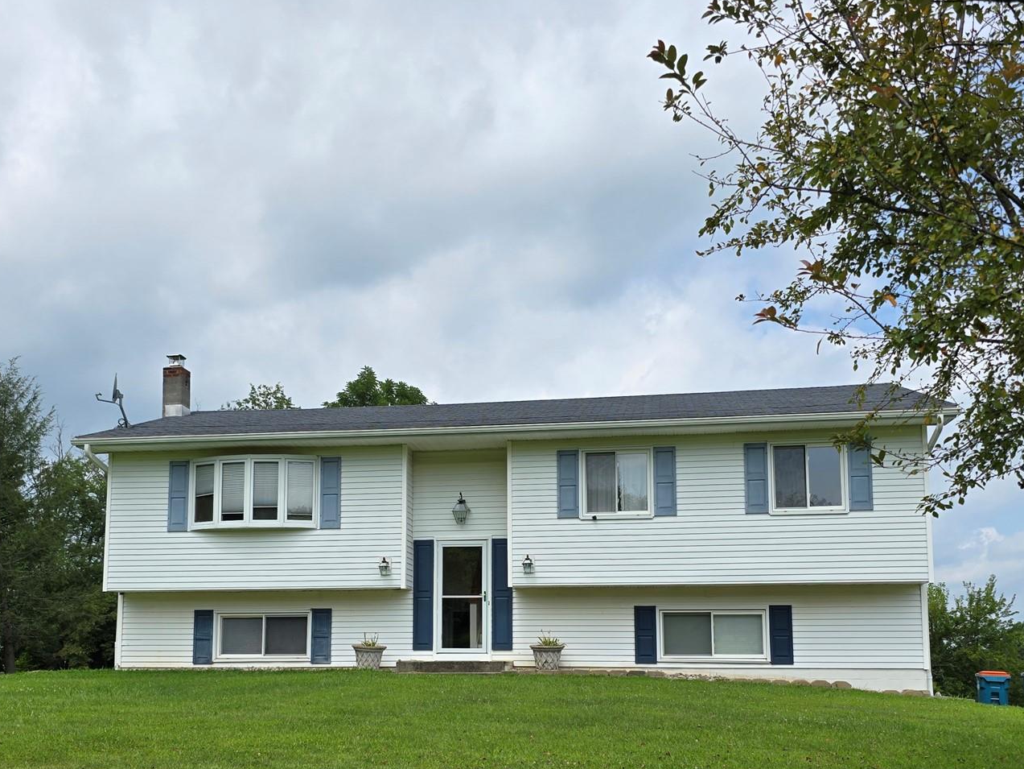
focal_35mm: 37
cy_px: 545
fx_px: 1095
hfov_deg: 50.1
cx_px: 491
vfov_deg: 38.0
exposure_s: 1/845
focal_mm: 6.3
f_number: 1.7
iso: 12
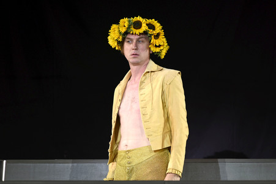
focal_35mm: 200
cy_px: 92
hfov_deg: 10.3
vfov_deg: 6.9
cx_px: 138
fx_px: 1532
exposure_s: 1/60
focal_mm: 200
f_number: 6.3
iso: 800
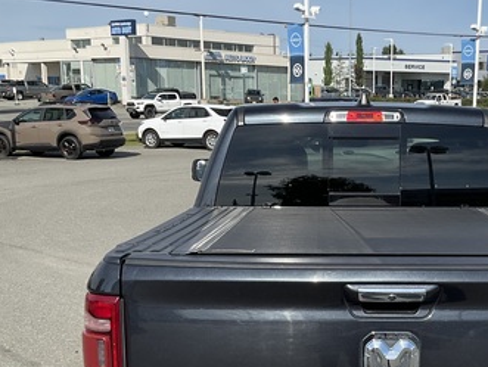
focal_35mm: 56
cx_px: 367
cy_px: 283
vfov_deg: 25.8
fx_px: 790
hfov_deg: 33.6
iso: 25
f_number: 1.8
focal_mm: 3
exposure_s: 1/2141
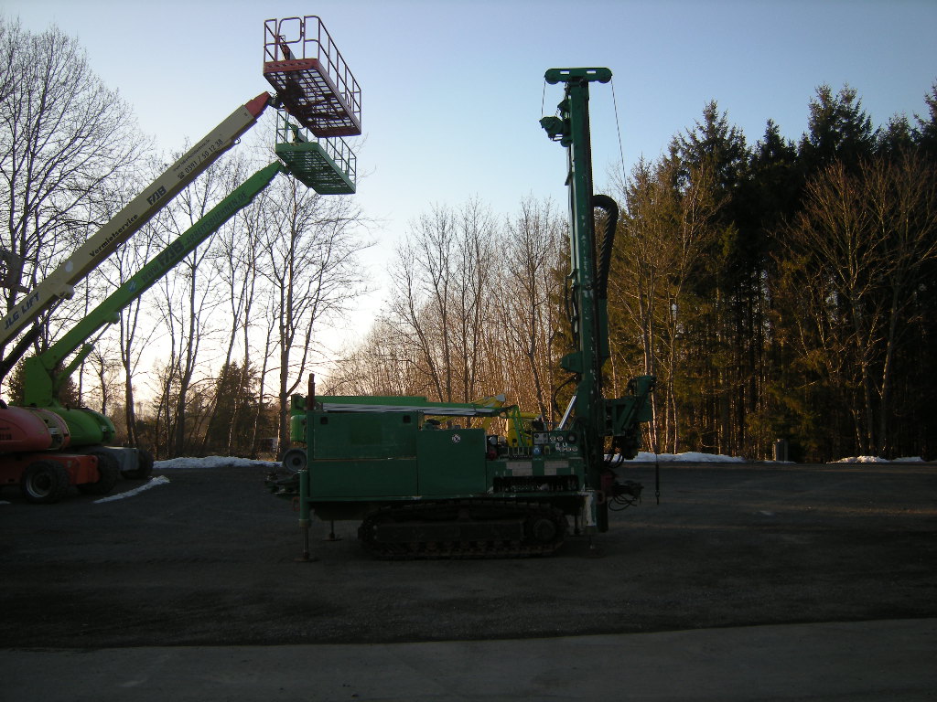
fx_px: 758
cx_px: 468
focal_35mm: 28
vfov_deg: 49.7
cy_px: 351
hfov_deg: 63.4
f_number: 2.8
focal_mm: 4.7
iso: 64
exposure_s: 1/272
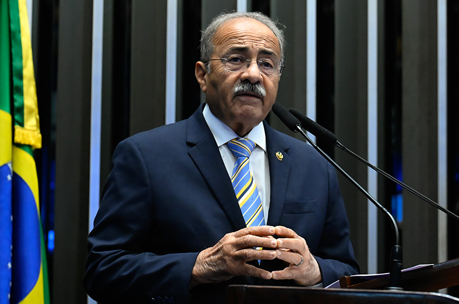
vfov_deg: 10.3
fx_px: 1693
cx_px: 230
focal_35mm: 133
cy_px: 152
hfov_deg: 15.4
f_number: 5
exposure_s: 1/125
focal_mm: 89
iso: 6400
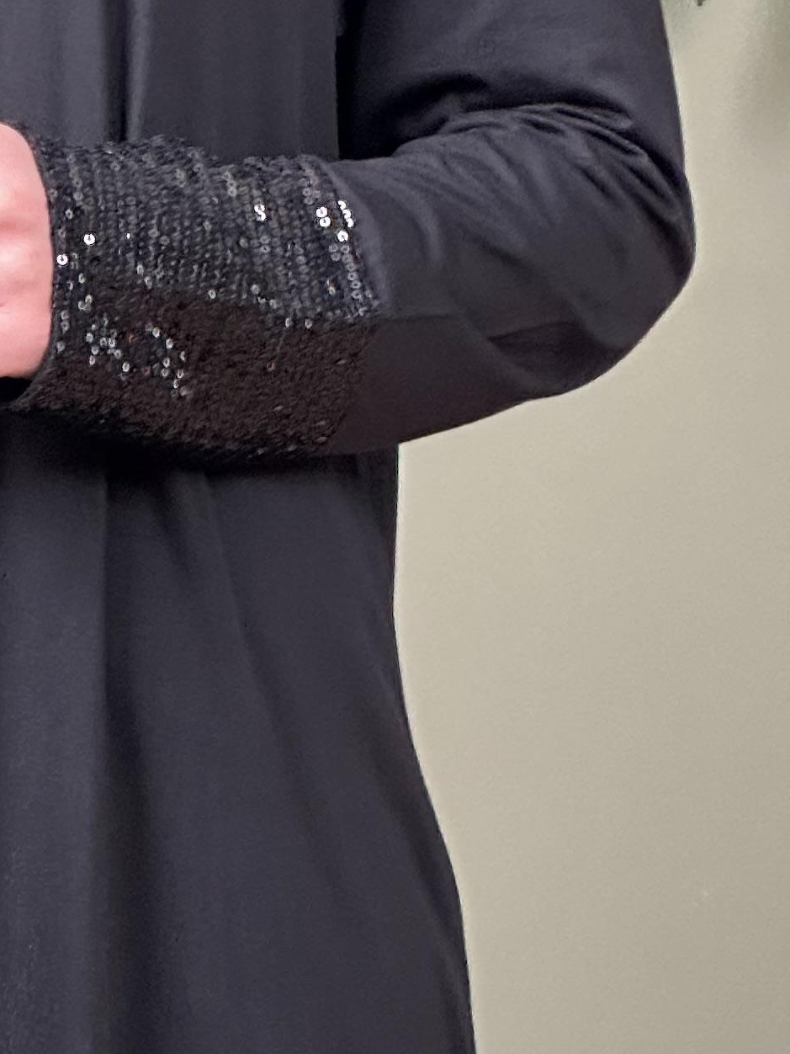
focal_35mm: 248
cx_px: -85
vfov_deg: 7.9
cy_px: -115
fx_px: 7546
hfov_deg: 6.0
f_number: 2.8
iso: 500
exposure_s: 1/34
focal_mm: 9
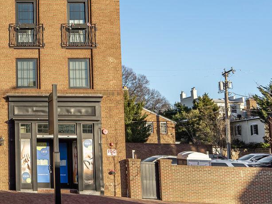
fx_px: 299
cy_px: -2
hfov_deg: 38.3
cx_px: -43
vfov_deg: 34.2
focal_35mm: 38
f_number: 8
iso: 200
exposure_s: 1/200
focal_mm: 14
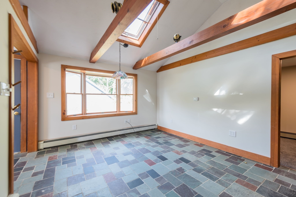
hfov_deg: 104.3
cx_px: 148
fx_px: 115
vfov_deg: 81.2
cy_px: 98
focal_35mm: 14
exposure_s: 1/8
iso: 100
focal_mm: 14
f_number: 7.1
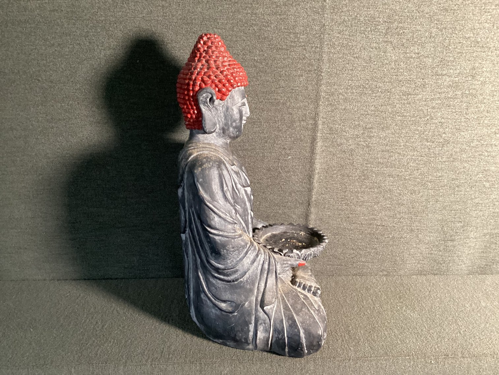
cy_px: 188
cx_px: 250
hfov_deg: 58.3
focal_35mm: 31
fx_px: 447
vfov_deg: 45.4
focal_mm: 3.3
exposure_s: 1/33
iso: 400
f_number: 2.4
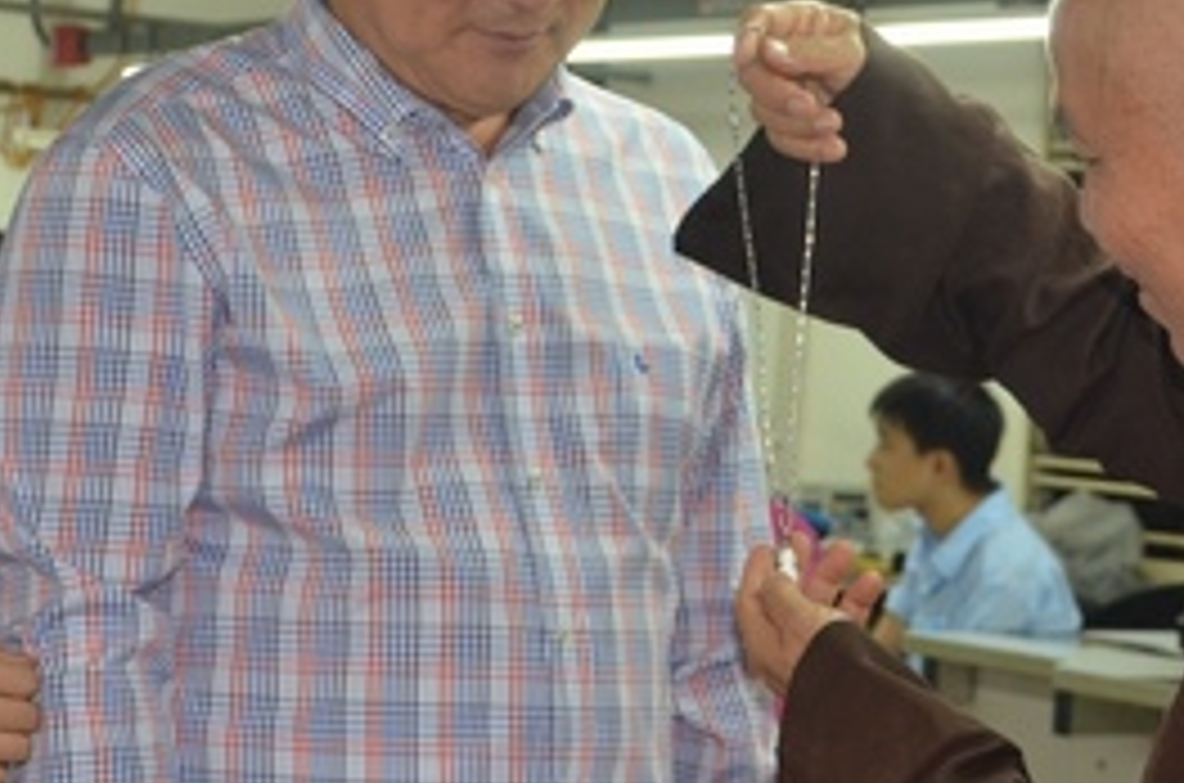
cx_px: 459
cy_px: 205
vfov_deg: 13.1
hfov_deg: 19.7
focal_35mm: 104
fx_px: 3412
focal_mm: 28
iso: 1000
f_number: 5
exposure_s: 1/160
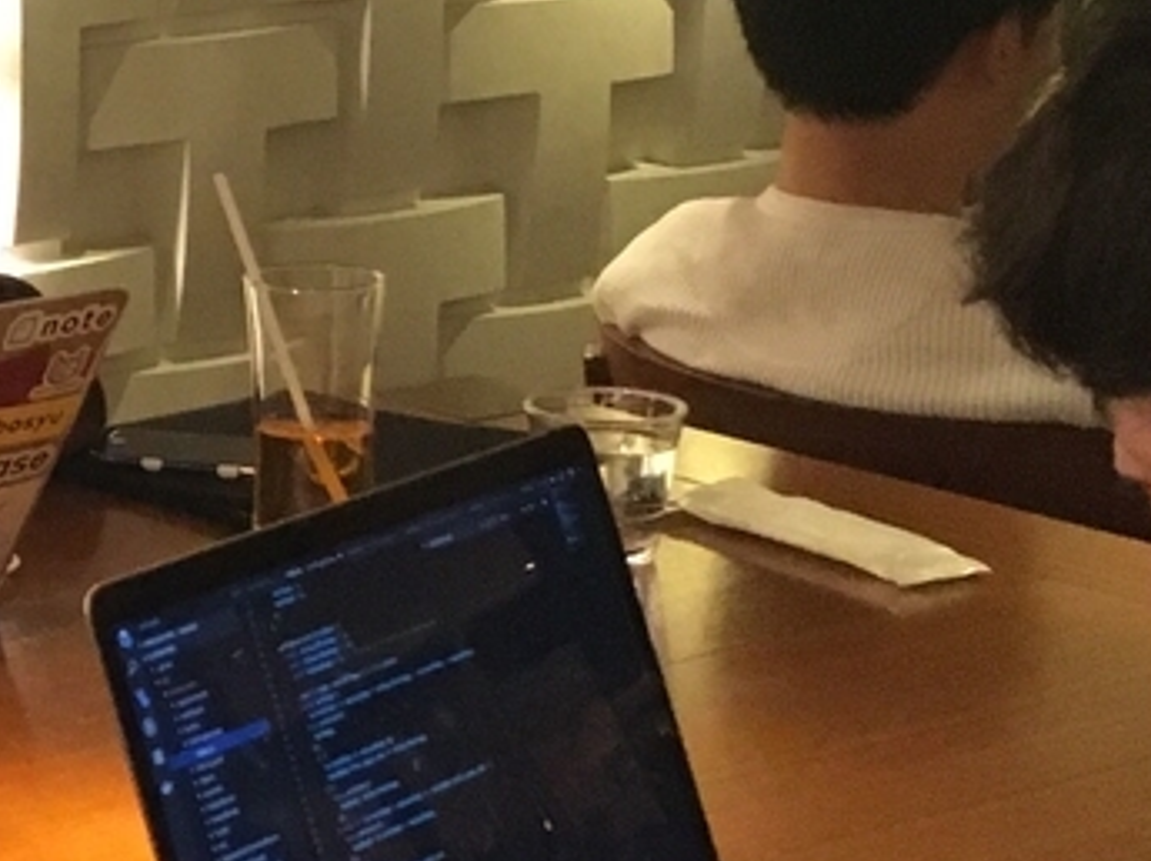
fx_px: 3355
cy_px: 270
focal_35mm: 101
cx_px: -621
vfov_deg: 14.6
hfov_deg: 17.4
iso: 400
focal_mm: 4.15
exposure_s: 1/15
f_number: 2.2
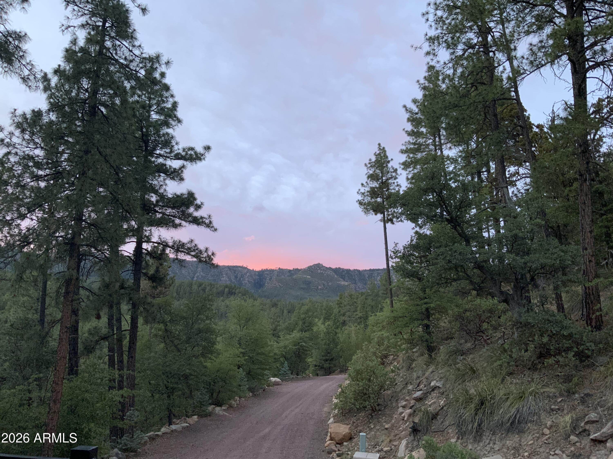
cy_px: 230
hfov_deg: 61.7
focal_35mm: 29
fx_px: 514
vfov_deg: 48.2
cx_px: 306
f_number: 1.8
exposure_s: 1/60
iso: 80
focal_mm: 3
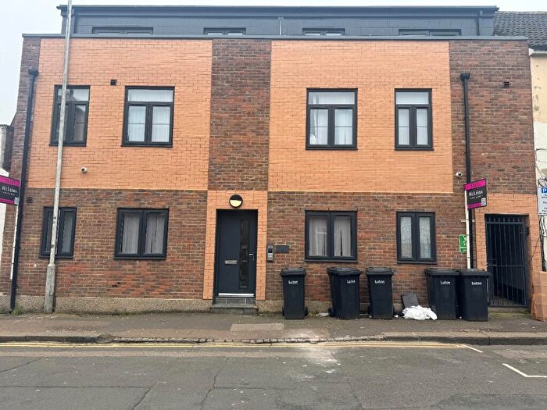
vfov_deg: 56.8
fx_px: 379
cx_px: 274
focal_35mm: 24
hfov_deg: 71.6
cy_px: 205
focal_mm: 6.76
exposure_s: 1/782
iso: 80
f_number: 1.78
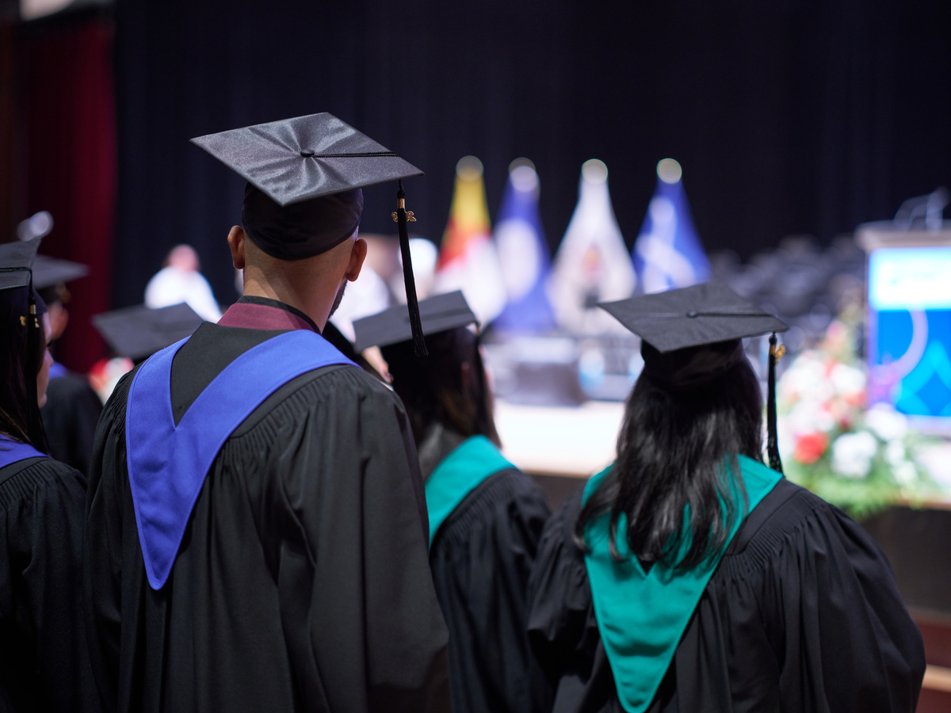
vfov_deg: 23.3
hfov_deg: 30.7
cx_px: 476
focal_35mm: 63
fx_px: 1731
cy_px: 356
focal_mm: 80
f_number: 1.7
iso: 2000
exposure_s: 1/125
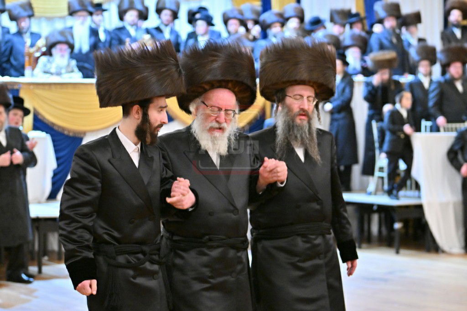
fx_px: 1452
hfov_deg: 18.3
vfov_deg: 12.2
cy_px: 156
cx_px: 234
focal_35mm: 112
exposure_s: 1/160
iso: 1600
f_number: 2.8
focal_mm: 75
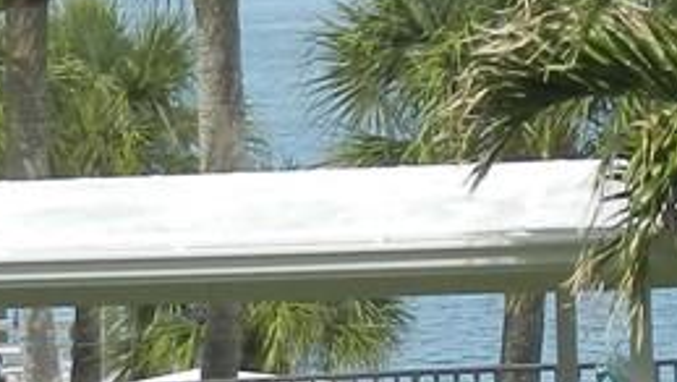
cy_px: 406
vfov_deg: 2.2
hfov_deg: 3.8
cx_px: 463
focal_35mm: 565
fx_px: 10148
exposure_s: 1/1000
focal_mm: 14.9
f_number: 4.4
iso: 160
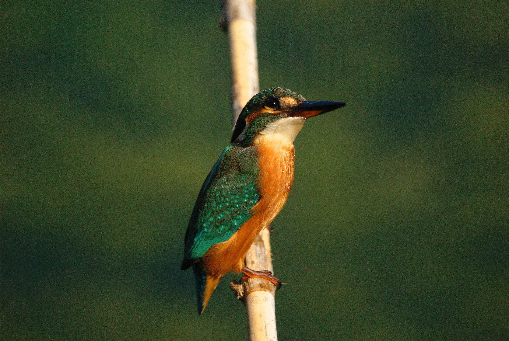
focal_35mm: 750
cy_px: 170
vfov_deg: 1.8
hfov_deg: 2.7
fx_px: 10618
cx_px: 254
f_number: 8
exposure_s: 1/800
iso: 640
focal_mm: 500
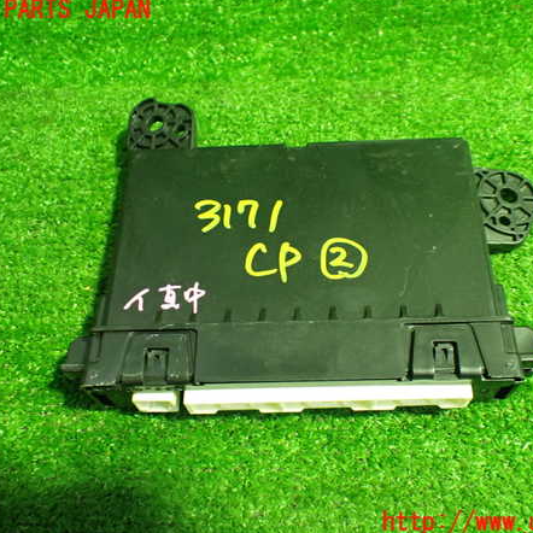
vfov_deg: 46.0
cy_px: 266
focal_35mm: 36
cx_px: 293
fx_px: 627
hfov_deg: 46.0
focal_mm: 5.4
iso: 800
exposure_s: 1/50
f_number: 2.3
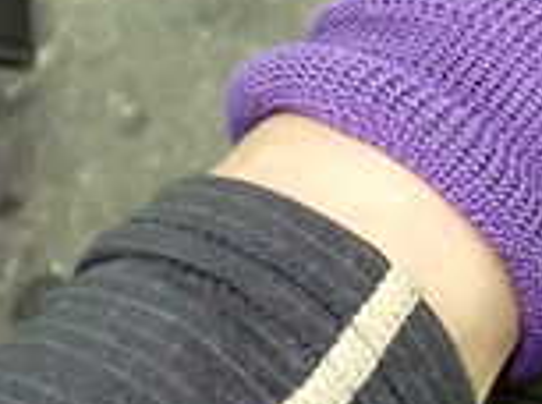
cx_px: 995
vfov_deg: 12.4
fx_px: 1843
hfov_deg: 14.6
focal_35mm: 118
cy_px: 7
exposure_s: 1/25
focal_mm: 5.4
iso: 800
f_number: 2.3
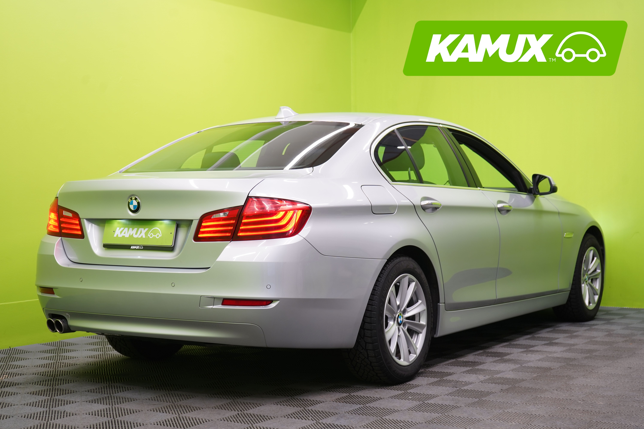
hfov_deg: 35.1
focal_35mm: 57
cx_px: 322
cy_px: 214
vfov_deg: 23.8
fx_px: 1020
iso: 400
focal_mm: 57
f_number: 5.6
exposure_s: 1/25
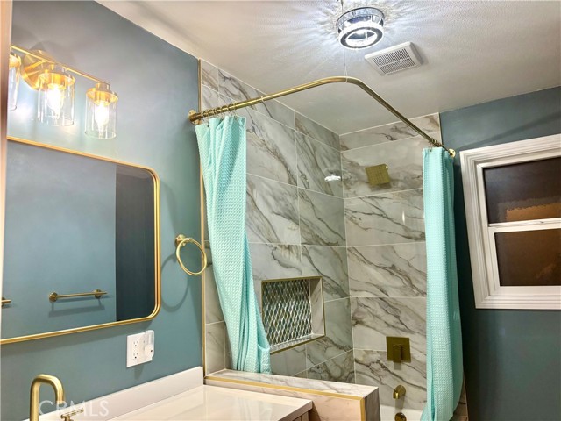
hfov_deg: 67.3
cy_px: 210
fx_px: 421
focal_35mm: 26
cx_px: 280
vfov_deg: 53.1
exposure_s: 1/60
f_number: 1.6
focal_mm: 5.96
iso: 160
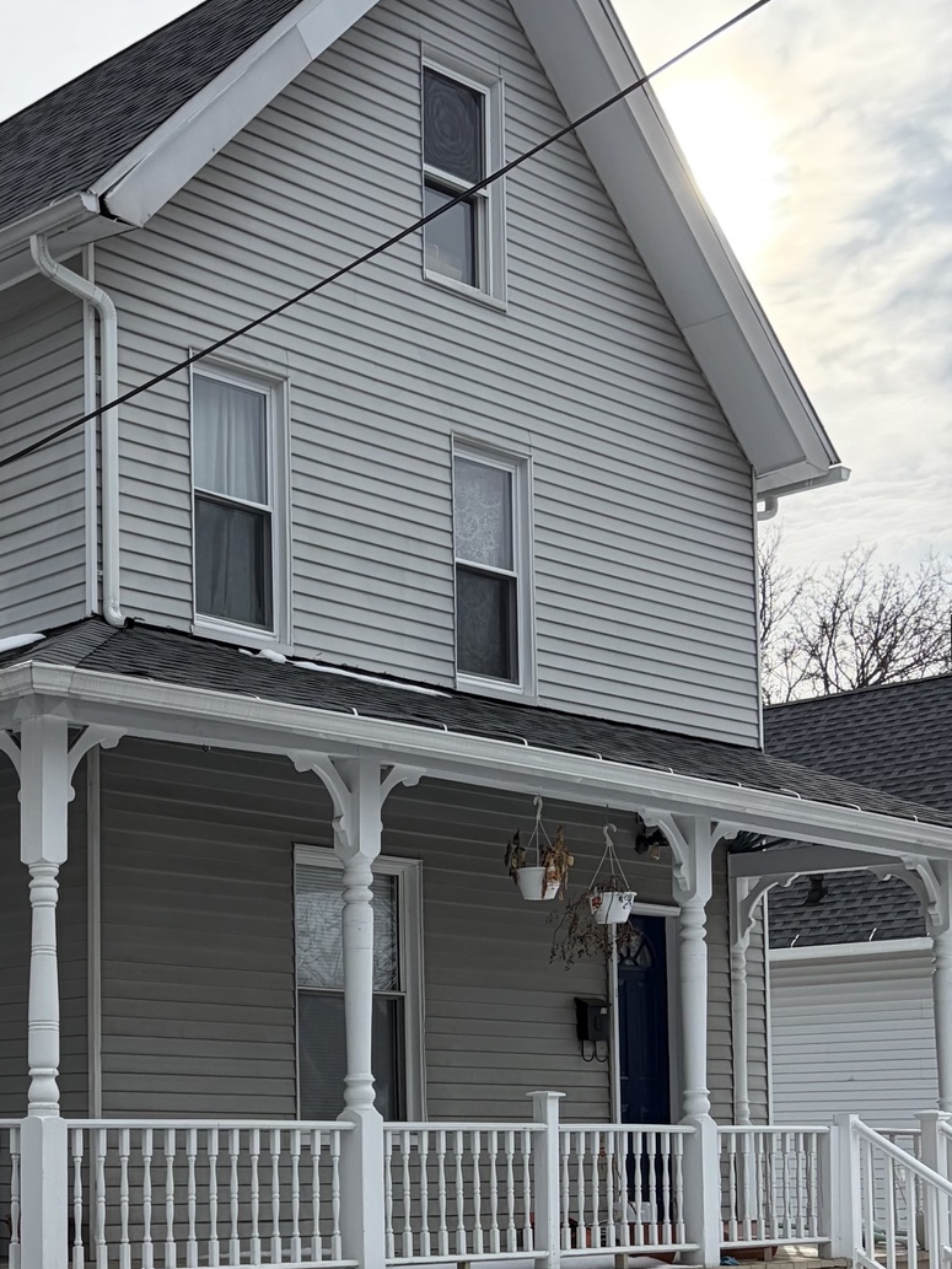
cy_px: 1031
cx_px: -99
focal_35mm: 58
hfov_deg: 23.6
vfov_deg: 32.3
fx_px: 2126
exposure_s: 1/3279
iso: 64
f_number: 1.6
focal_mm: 5.96
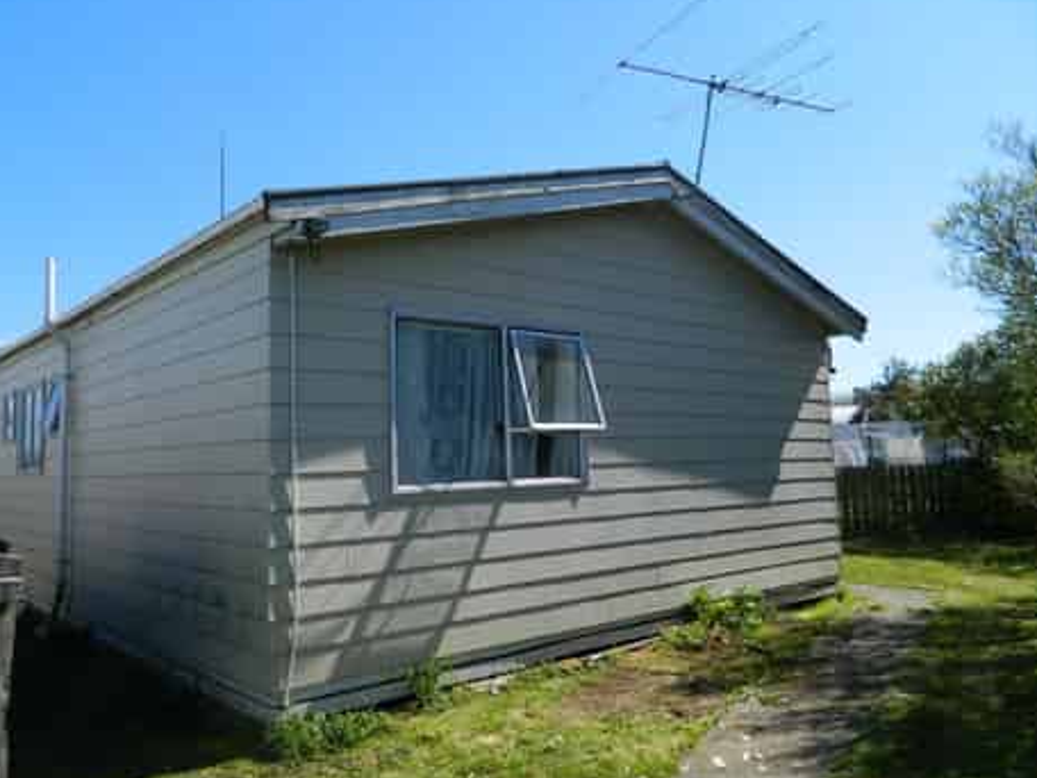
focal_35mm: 27
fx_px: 809
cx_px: 504
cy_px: 386
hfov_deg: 65.3
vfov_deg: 51.4
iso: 80
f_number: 3.1
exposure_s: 1/1000
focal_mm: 4.5
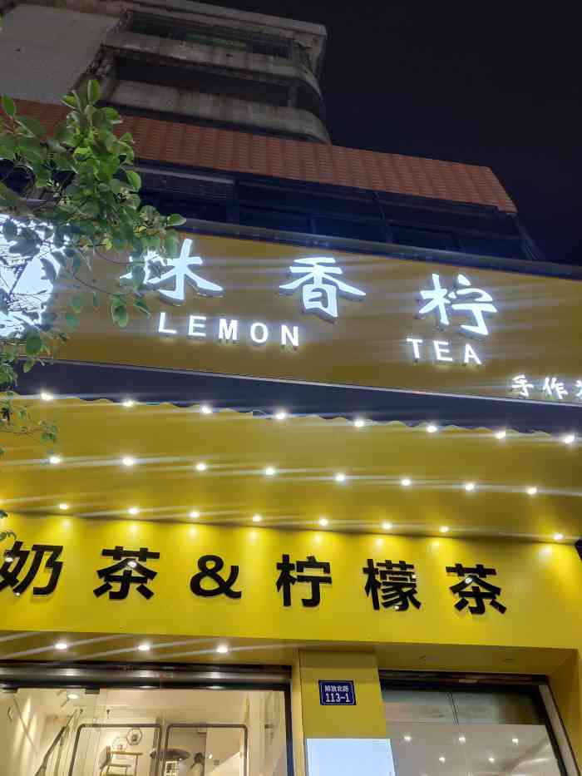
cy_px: 388
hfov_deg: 46.8
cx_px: 291
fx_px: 672
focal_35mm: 30
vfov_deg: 60.0
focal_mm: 4.35
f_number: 1.8
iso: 283
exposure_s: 1/100
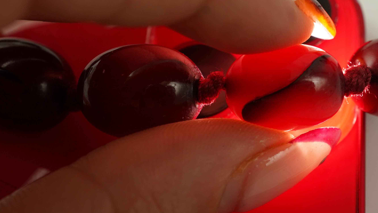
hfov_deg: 29.8
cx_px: 266
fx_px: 702
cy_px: 81
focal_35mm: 70
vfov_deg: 17.2
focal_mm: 30
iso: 640
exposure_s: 1/30
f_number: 14
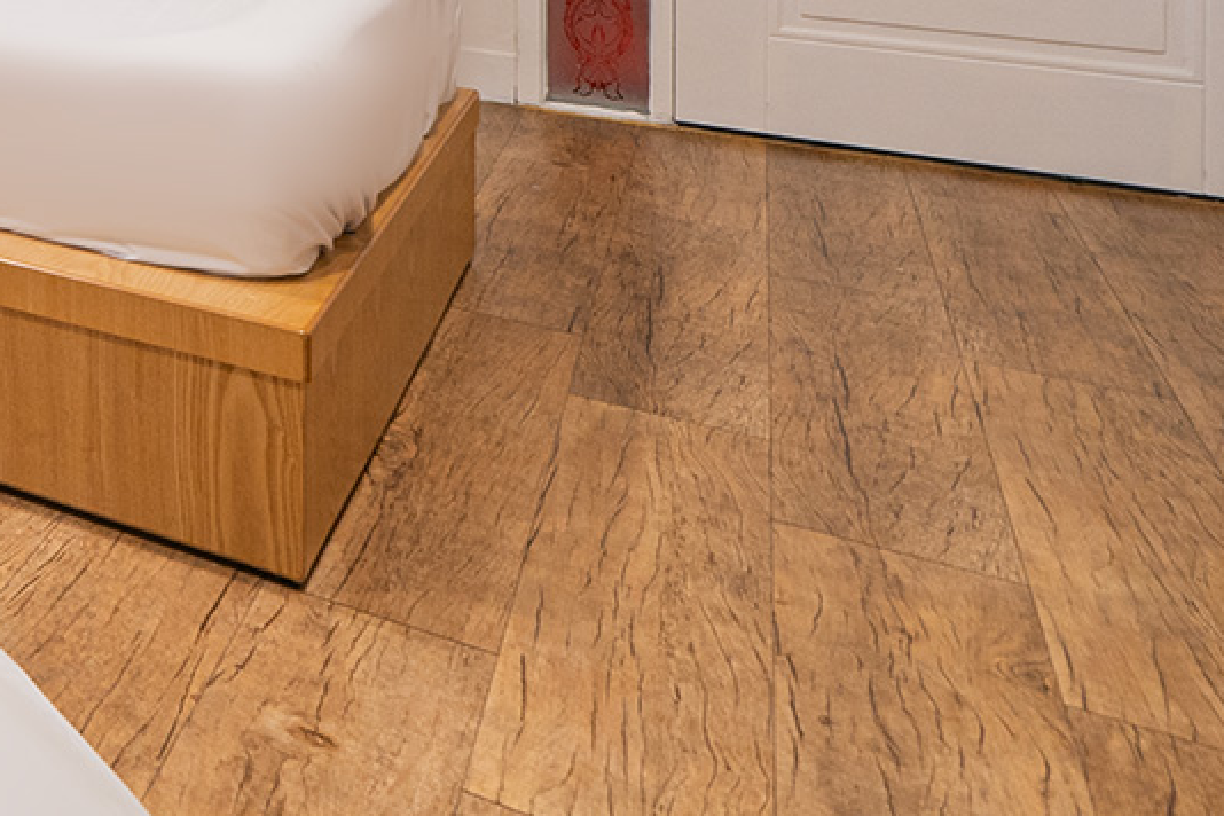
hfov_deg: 27.2
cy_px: -343
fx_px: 1564
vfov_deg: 24.2
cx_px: -672
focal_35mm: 46
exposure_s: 1/2
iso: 200
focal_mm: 12
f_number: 10
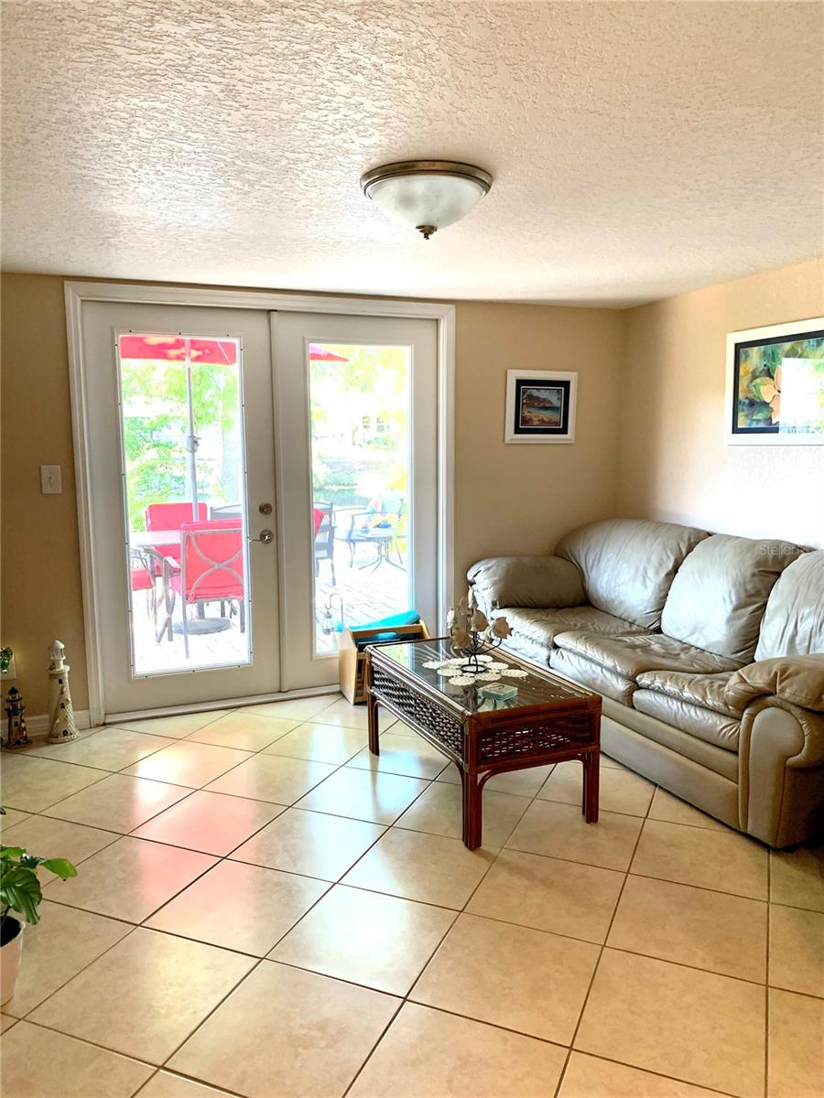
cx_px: 412
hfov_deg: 53.1
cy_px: 549
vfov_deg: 67.3
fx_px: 825
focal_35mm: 26
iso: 100
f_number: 1.8
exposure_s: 1/60
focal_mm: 4.25
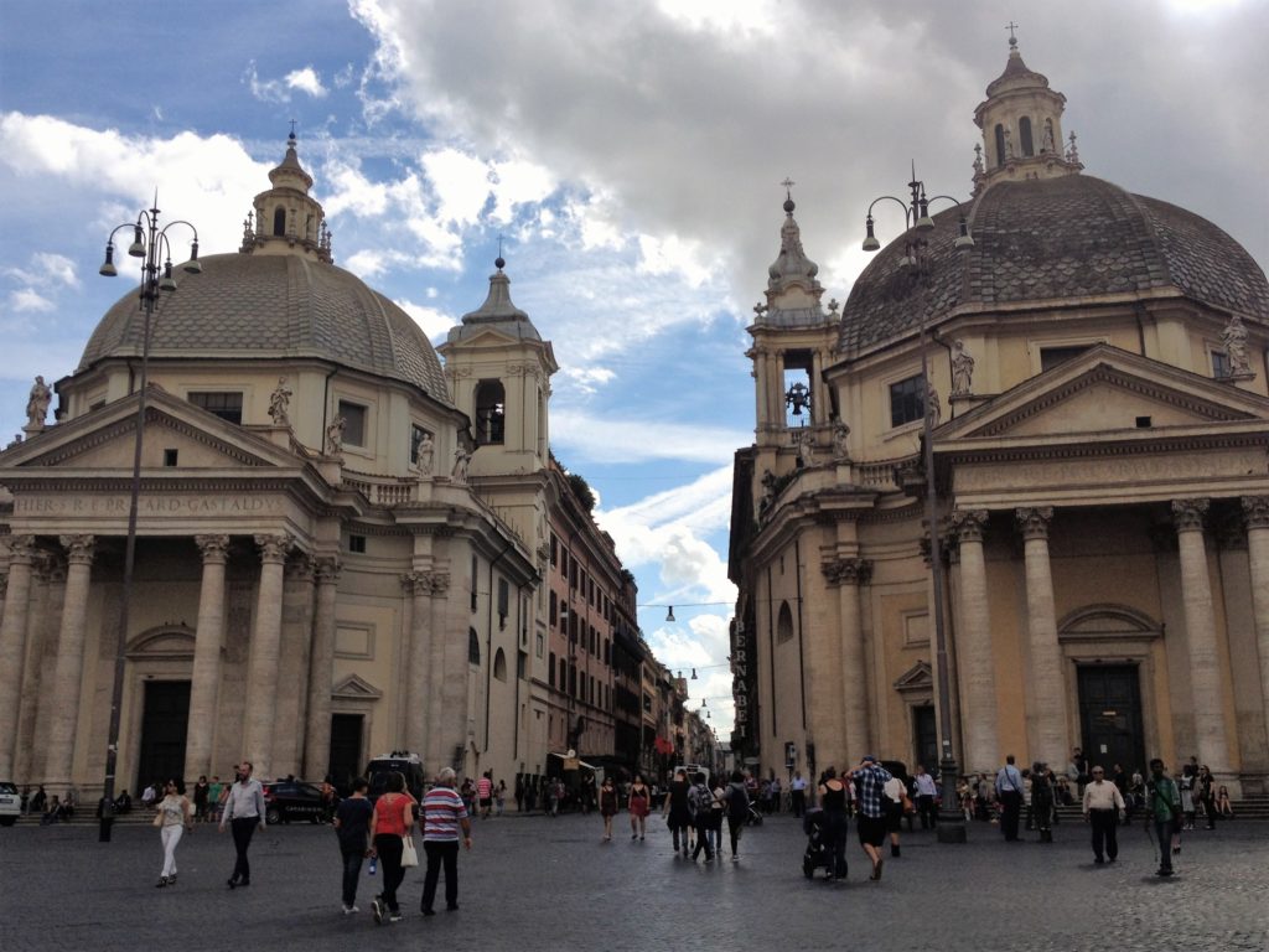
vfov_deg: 40.7
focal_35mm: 35
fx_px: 1283
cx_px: 634
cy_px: 476
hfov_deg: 52.6
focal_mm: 4.28
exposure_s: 1/2404
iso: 50
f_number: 2.4
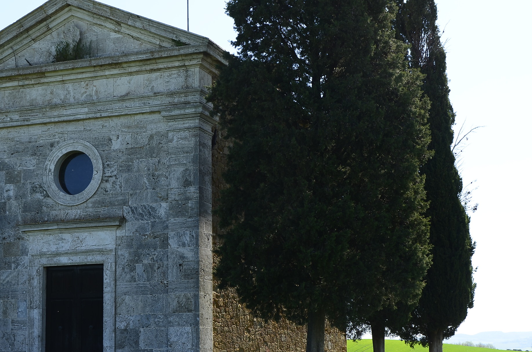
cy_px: 221
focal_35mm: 69
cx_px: 260
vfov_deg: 19.7
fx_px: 1012
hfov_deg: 29.4
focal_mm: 35
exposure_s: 1/160
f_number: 6.3
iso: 100
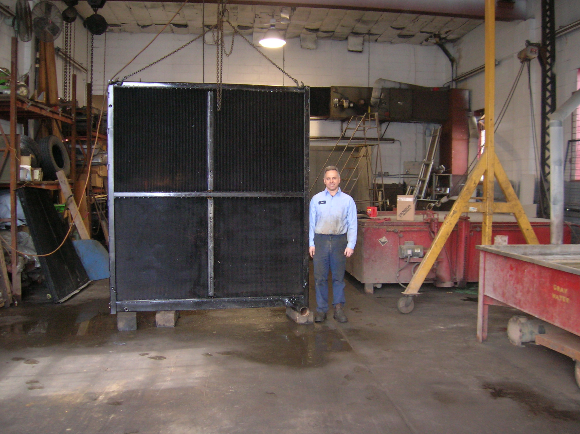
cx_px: 290
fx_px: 569
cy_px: 217
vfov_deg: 41.7
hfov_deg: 54.0
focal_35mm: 34
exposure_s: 1/60.1
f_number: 2.9
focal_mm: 5.7
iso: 133
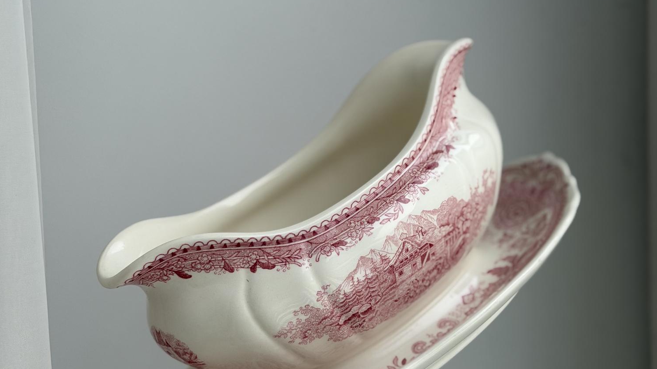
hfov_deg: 30.2
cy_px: 215
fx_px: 1219
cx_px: 328
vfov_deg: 17.2
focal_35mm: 70
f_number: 1.78
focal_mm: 6.76
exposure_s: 1/73
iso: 100
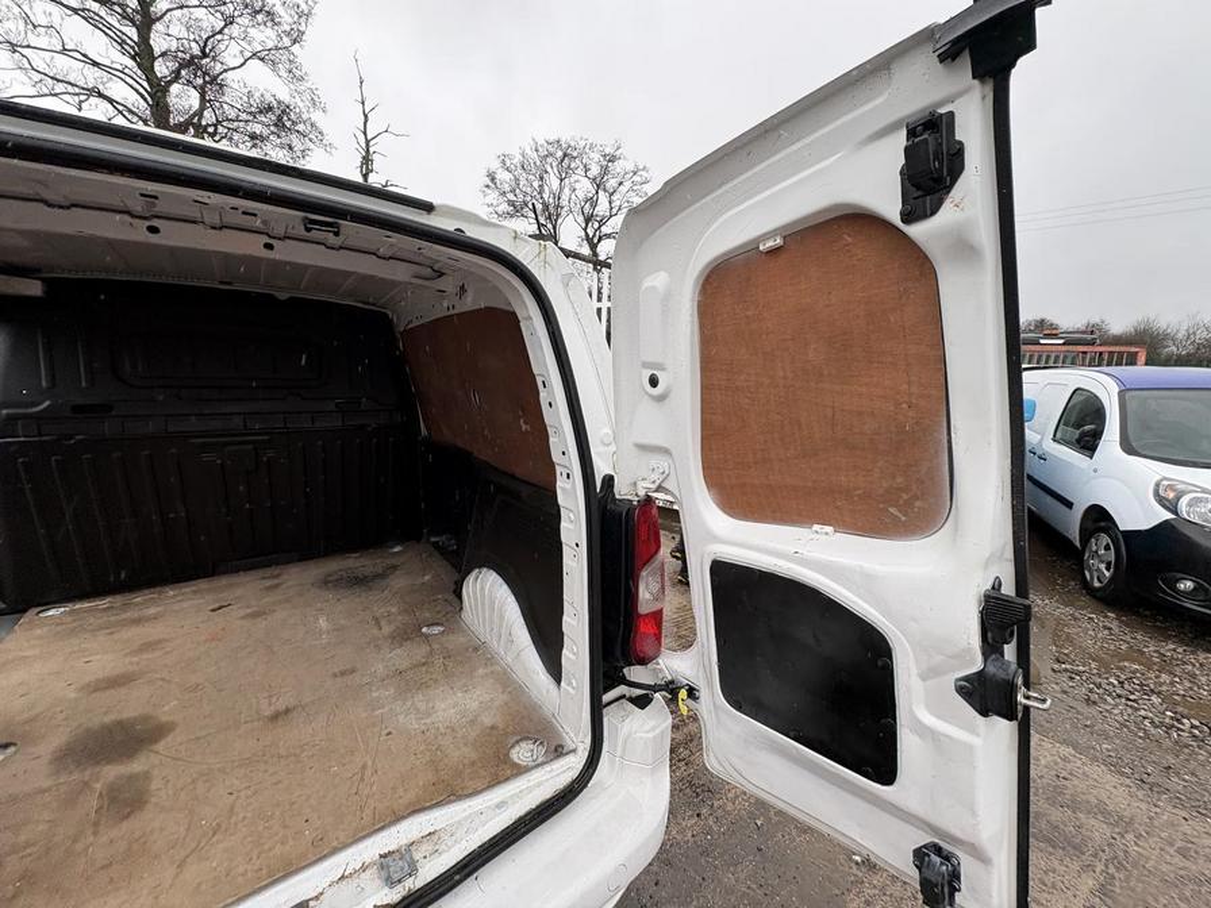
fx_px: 490
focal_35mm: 14
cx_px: 606
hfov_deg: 102.1
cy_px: 454
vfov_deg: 85.7
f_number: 2.2
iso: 40
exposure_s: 1/122
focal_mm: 2.22
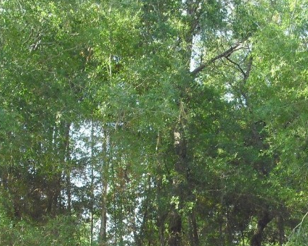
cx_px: 226
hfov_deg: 21.8
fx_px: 793
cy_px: 245
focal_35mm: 87
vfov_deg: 17.2
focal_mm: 6.2
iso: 100
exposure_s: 1/160
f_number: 2.8
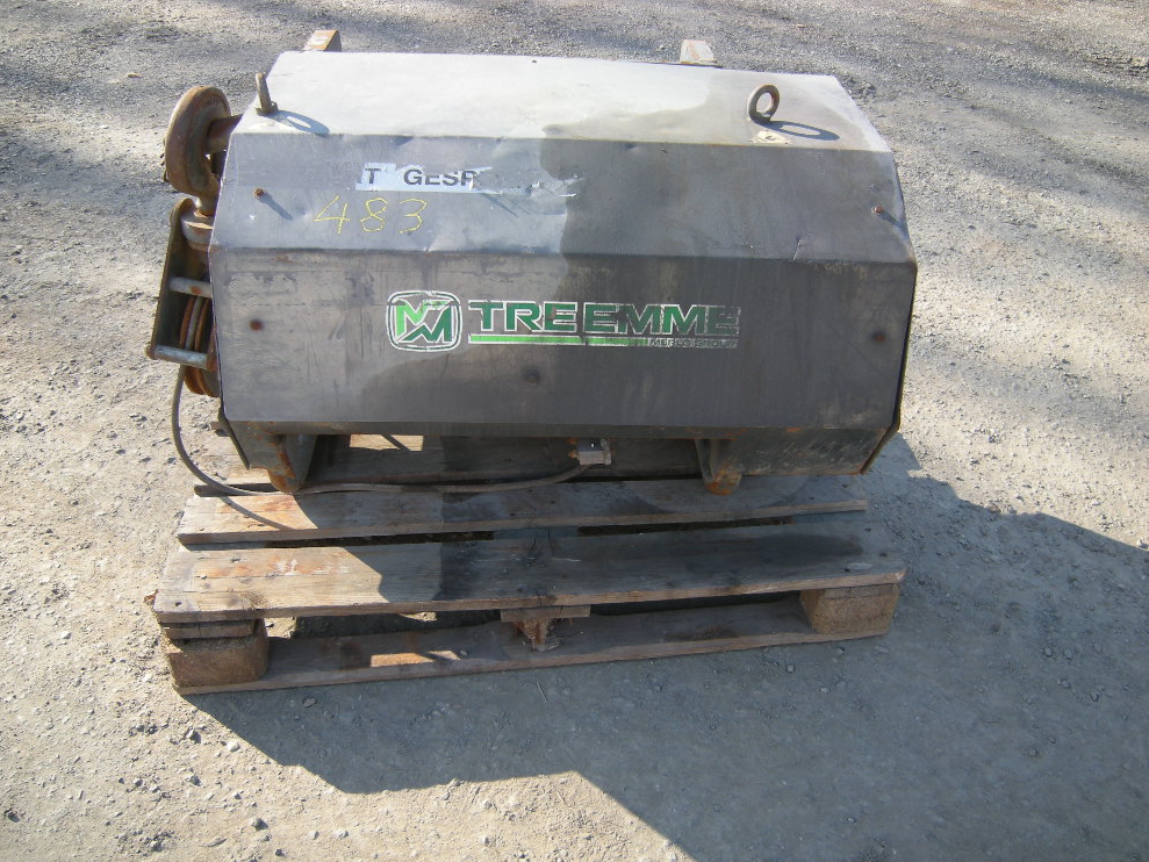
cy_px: 423
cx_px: 574
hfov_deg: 61.7
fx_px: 963
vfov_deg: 48.2
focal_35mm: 29
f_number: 2.8
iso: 64
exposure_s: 1/116
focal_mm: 4.7
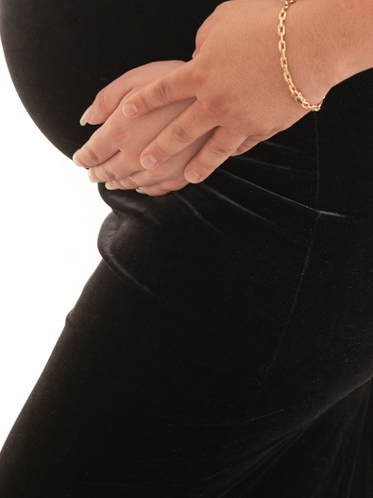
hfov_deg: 9.0
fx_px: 2357
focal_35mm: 164
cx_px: 402
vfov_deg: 11.7
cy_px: -176
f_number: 3.5
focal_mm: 50
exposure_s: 1/125
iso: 320
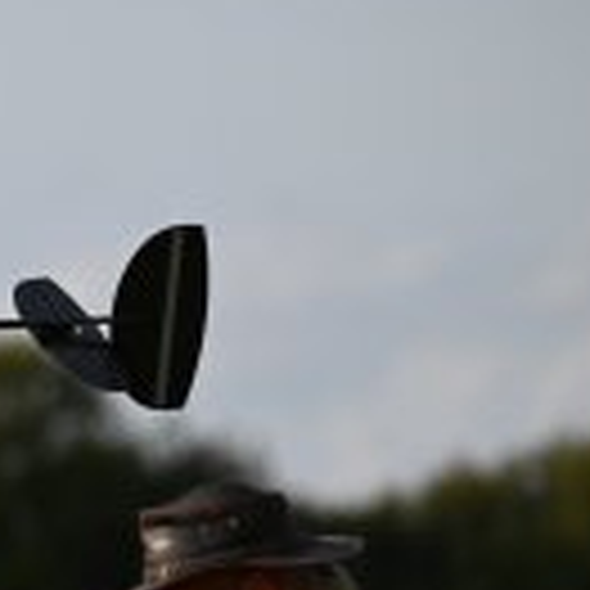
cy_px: 396
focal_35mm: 777
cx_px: -385
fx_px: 14983
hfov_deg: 2.3
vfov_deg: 2.3
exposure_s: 1/1600
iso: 320
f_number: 5.6
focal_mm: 240
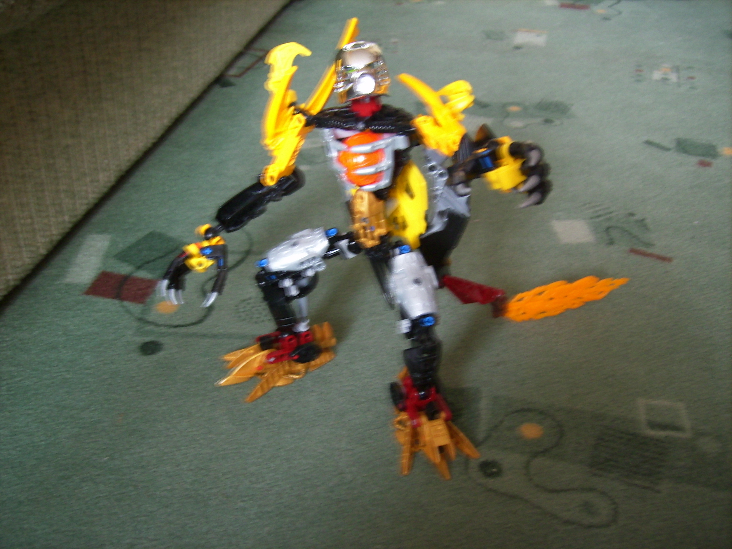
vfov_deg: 44.2
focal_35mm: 32
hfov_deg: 56.8
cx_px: 366
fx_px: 677
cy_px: 274
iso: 50
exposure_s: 1
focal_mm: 5.99
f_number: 2.8
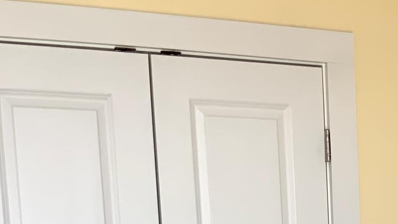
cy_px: 430
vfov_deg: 11.1
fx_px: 1055
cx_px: 427
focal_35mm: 100
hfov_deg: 20.5
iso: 16
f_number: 1.8
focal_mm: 3
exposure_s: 1/193
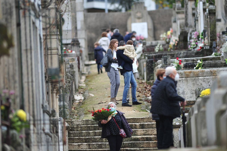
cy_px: 73
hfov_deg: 6.5
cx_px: 118
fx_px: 1991
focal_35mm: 316
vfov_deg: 4.3
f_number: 2.8
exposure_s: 1/1250
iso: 500
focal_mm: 300
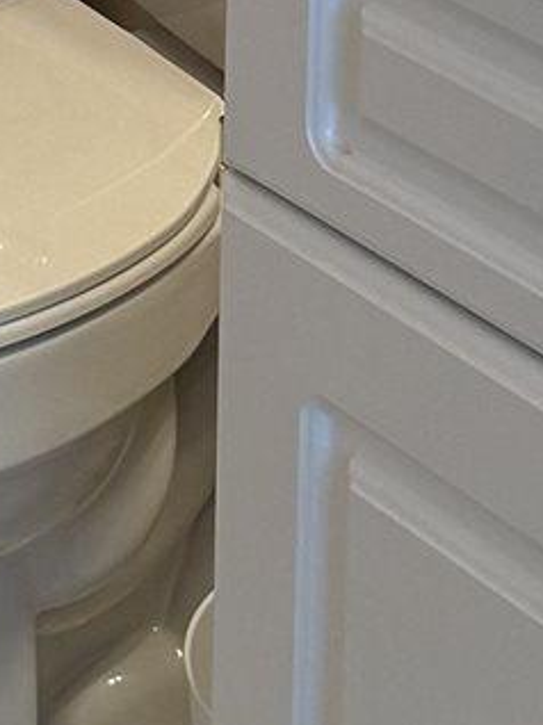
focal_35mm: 174
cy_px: -518
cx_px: 110
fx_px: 3644
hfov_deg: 8.5
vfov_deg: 10.8
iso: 125
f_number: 1.78
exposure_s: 1/60
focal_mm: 6.76
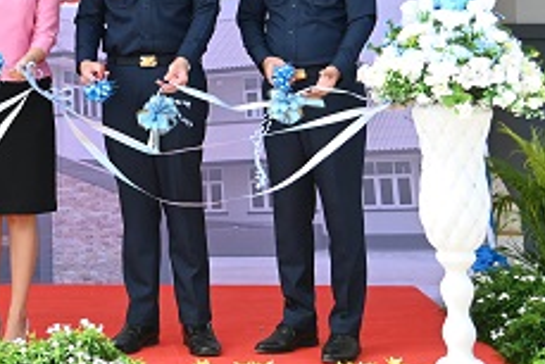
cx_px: 70
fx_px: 1439
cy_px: -15
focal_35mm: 95
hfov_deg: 21.1
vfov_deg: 14.2
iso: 3200
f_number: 4
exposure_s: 1/8000
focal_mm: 40
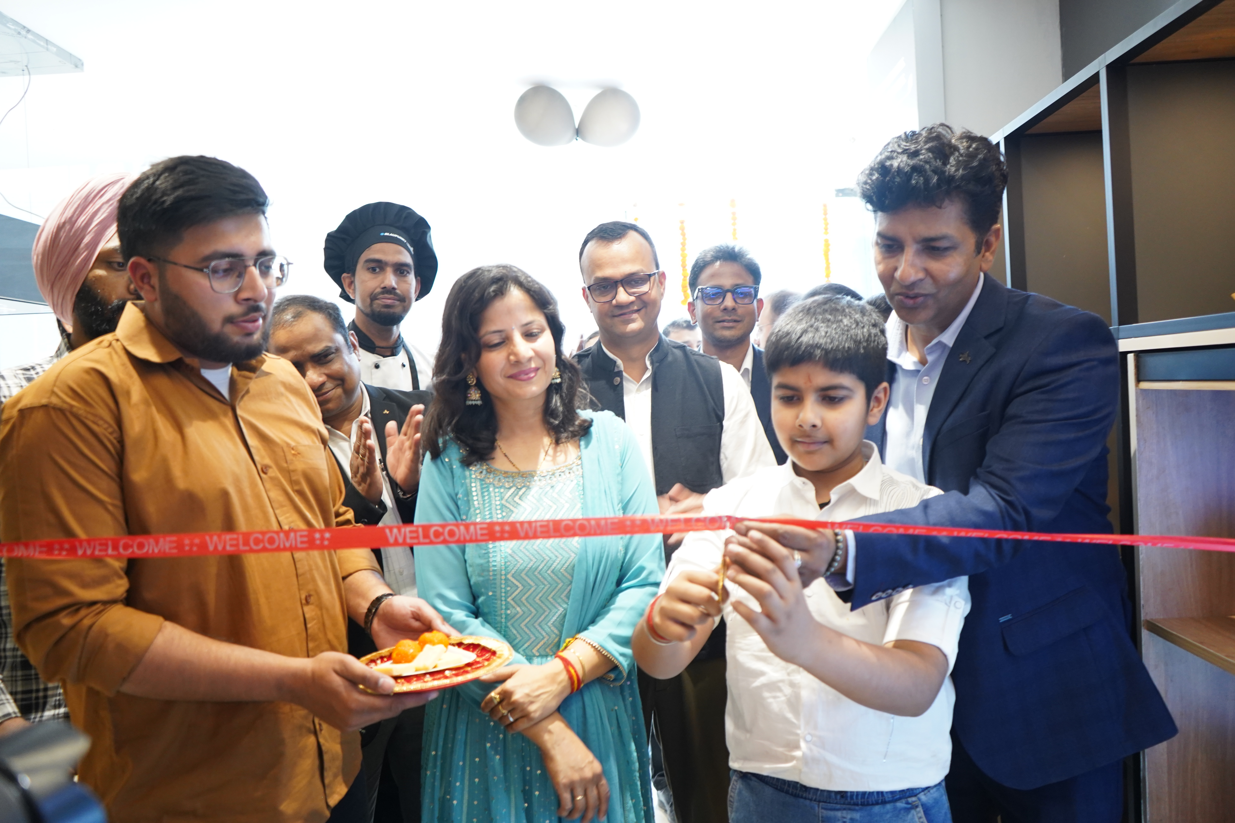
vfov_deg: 46.4
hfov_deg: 65.5
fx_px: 960
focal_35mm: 28
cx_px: 618
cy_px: 412
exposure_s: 1/100
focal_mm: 28
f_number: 3.5
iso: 2000
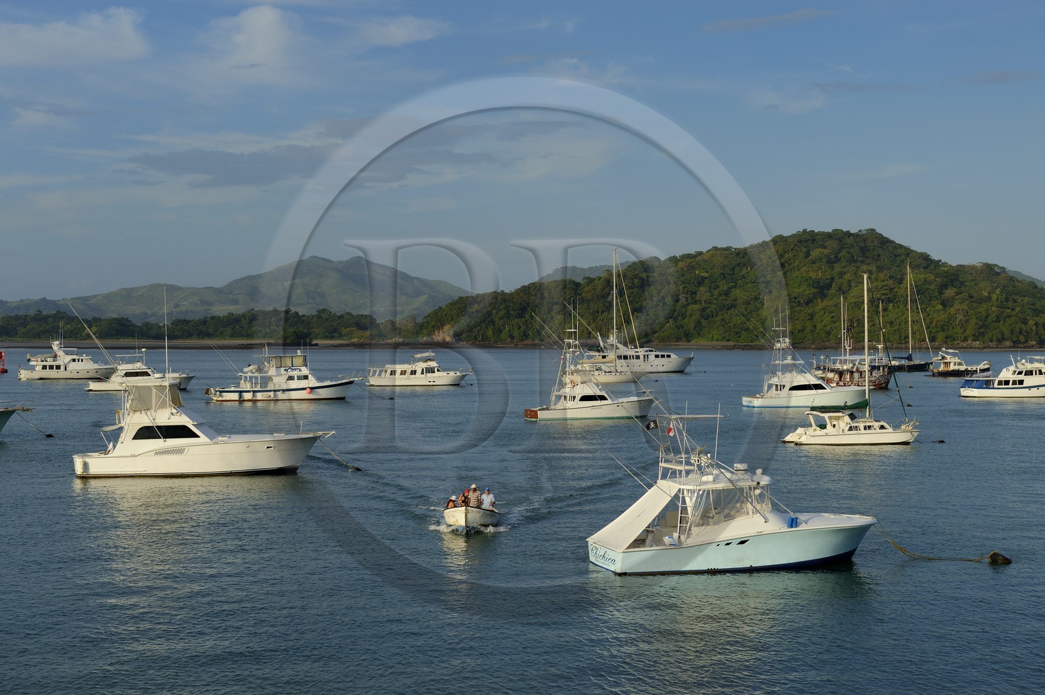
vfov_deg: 24.2
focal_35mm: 56
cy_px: 348
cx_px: 522
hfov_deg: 35.7
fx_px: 1624
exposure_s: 1/640
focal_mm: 56
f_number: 8
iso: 200
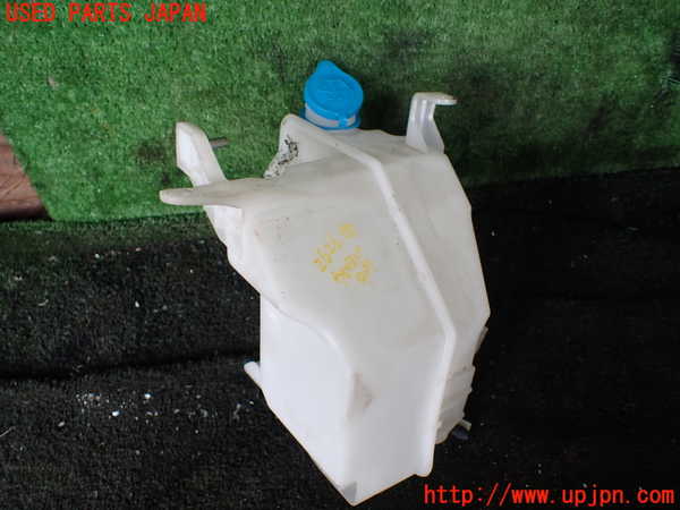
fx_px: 589
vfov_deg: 46.8
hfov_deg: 60.0
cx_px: 340
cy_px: 255
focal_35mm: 30
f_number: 2.3
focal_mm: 5.4
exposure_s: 1/125
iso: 160
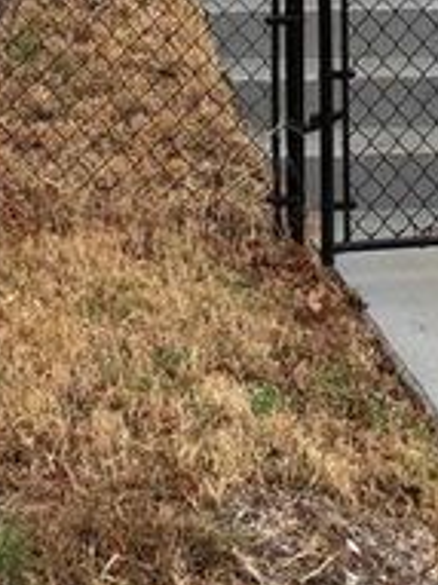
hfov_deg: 15.9
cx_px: -15
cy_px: -308
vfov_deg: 18.8
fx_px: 1537
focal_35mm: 91
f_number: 1.6
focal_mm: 5.96
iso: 50
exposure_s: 1/399
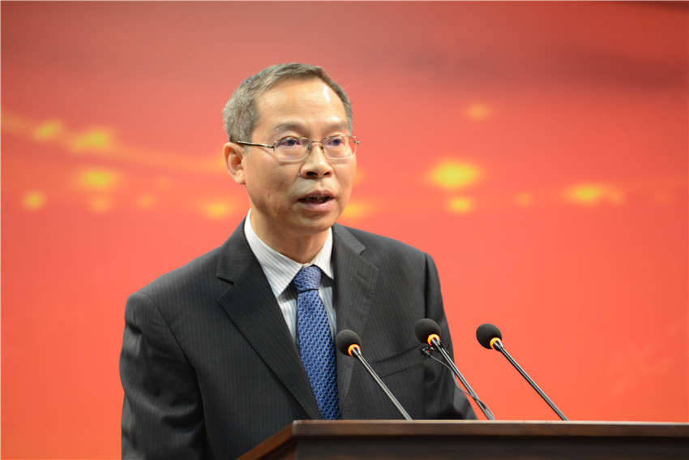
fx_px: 3828
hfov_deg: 10.3
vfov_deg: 6.9
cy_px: 230
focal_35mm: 200
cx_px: 344
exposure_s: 1/50
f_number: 3.5
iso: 640
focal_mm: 200
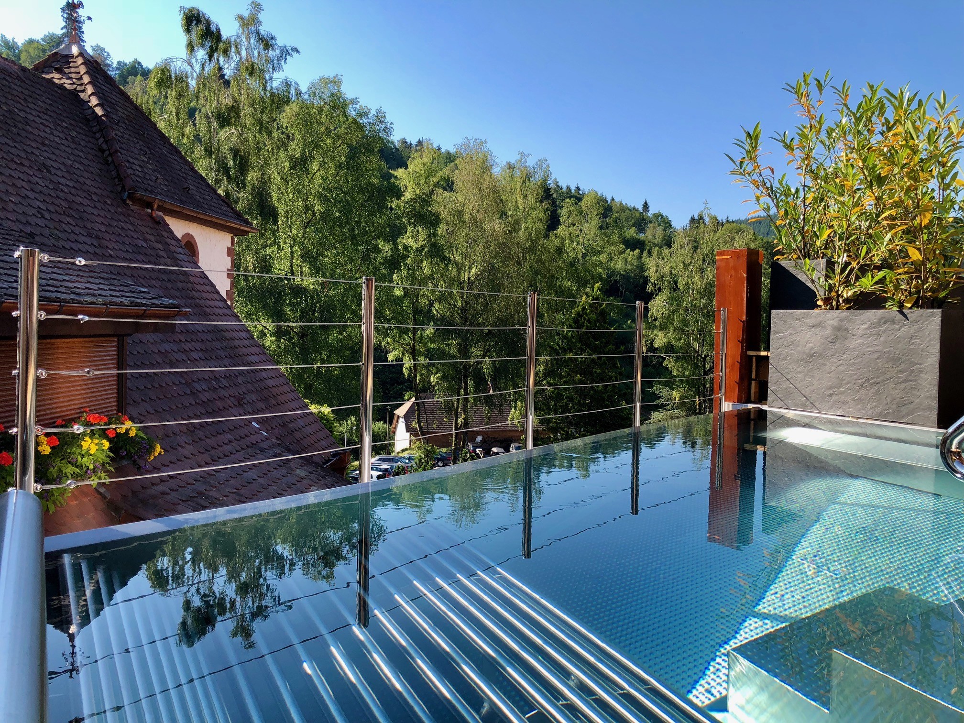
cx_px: 482
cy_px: 362
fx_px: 780
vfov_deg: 49.7
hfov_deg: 63.4
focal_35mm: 28
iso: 20
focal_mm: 4
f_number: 1.8
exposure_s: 1/857
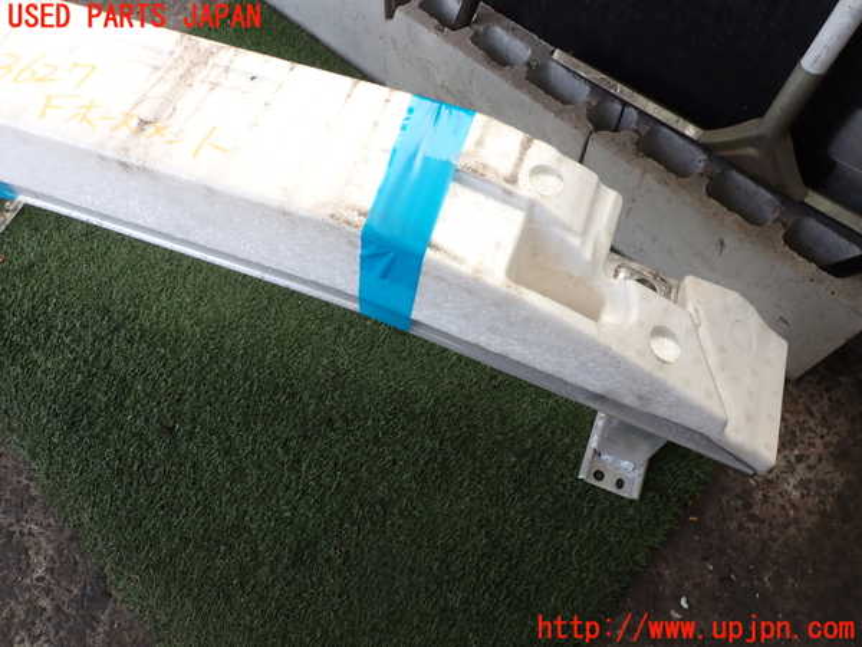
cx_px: 431
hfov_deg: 69.4
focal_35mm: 25
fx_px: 623
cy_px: 324
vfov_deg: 54.9
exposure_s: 1/125
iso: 100
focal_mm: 4.5
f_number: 2.8
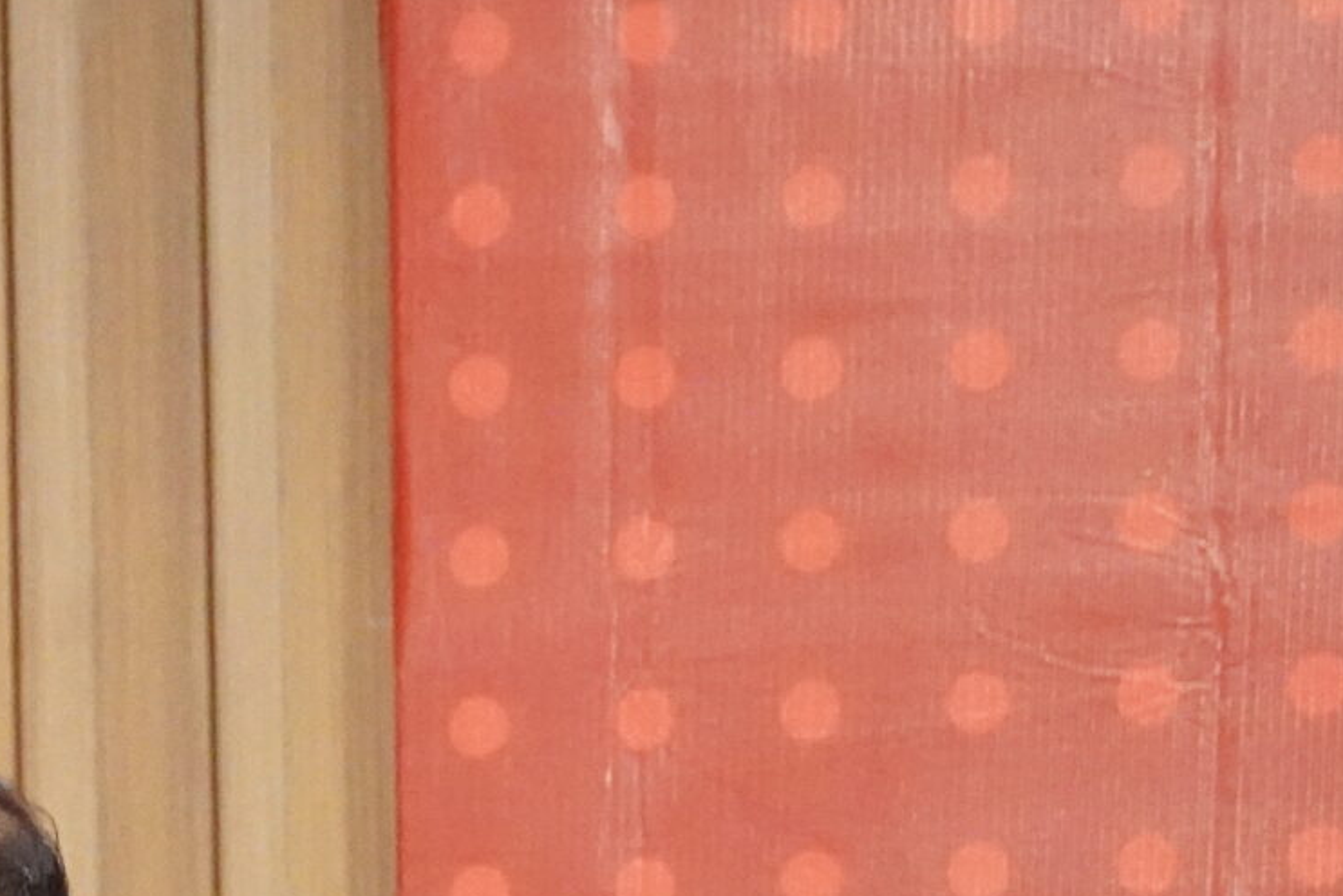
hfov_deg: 2.0
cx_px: -255
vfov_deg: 1.3
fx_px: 38550
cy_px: 1466
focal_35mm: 1033
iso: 32000
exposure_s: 1/500
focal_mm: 300
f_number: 6.3
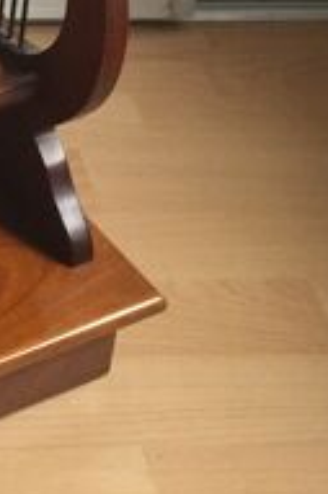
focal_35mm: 101
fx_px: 1383
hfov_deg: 12.5
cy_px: -194
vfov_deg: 18.4
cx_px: -230
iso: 125
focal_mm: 4.15
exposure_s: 1/17
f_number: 2.2
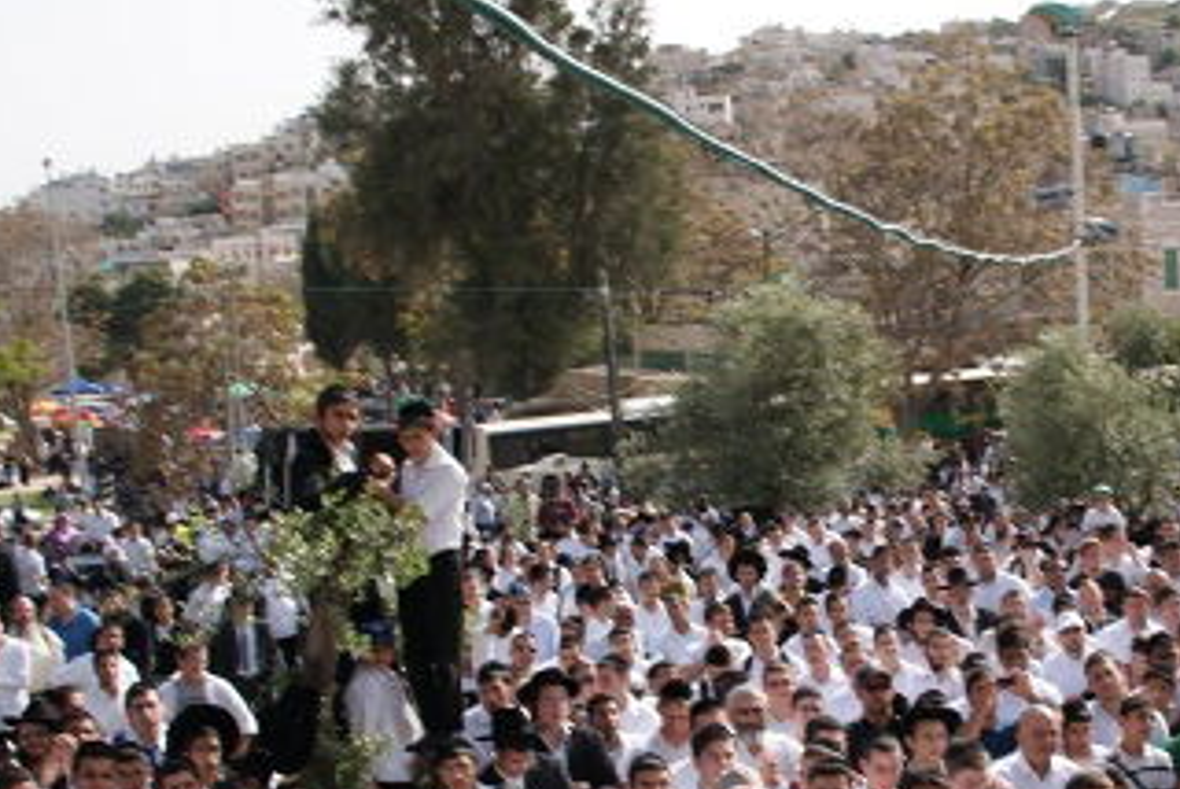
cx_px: 808
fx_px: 1772
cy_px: 479
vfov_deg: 25.1
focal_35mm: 54
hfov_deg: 36.4
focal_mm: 18
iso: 100
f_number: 10
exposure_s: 1/100
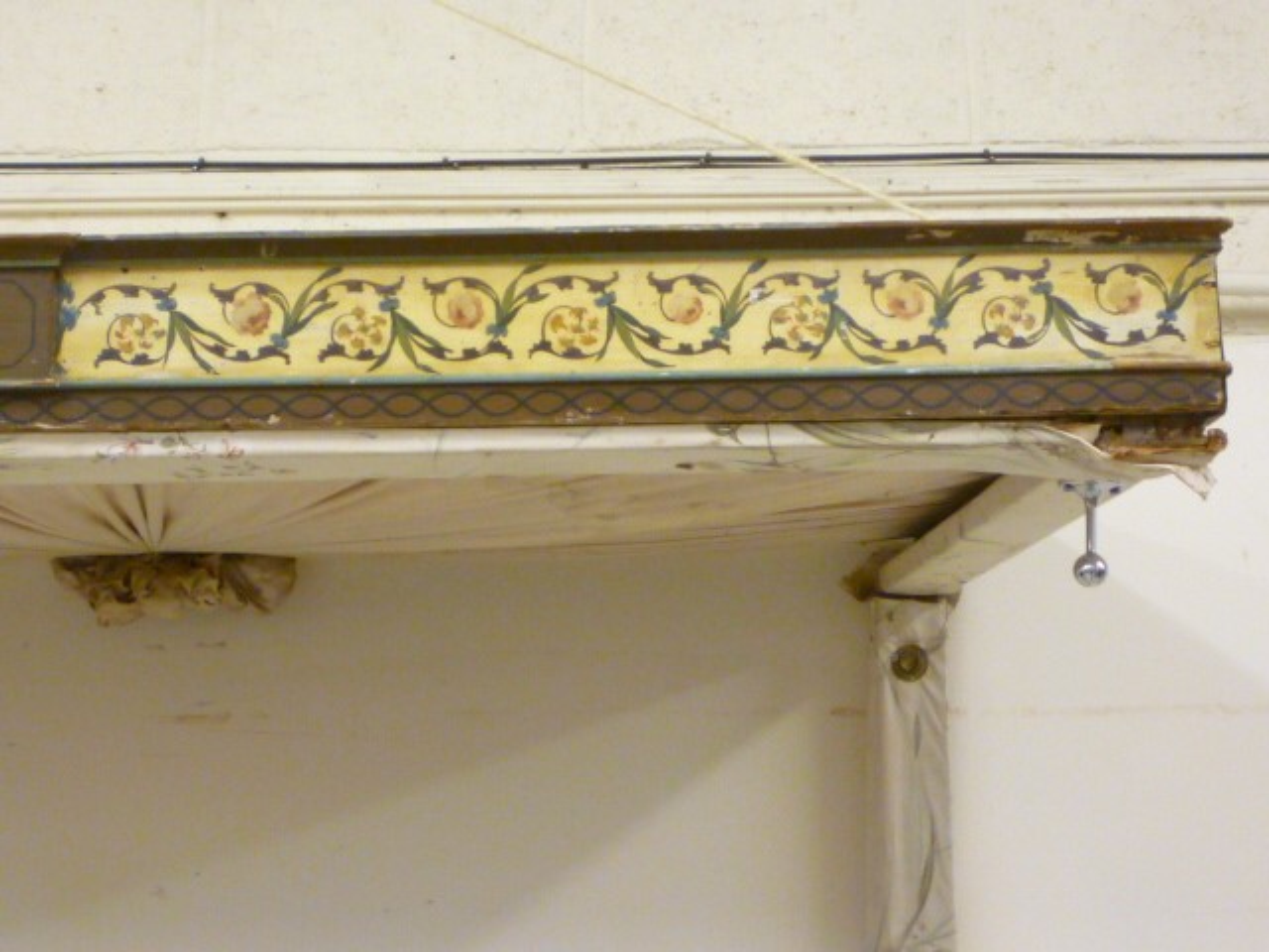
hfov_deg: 32.7
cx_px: 634
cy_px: 476
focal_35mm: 59
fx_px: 2163
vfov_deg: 24.8
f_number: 3.3
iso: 320
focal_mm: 5.3
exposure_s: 1/30
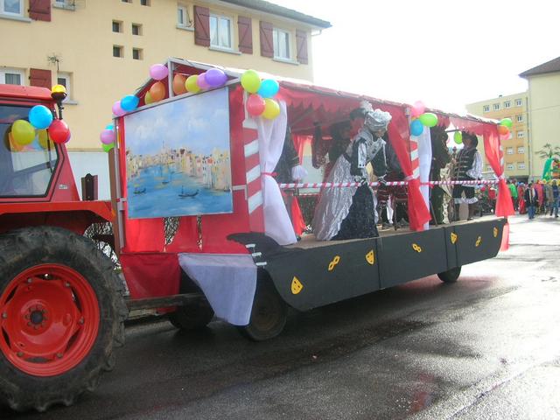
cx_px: 280
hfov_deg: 52.6
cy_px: 210
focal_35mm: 35
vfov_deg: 40.7
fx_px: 566
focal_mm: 5.8
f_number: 2.8
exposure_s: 1/281
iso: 50
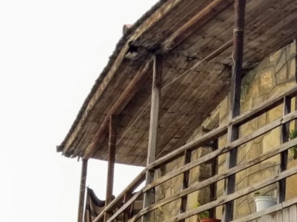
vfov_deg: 13.5
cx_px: 450
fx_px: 892
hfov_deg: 17.0
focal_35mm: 104
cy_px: 317
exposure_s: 1/944
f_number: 1.7
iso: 50
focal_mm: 4.3
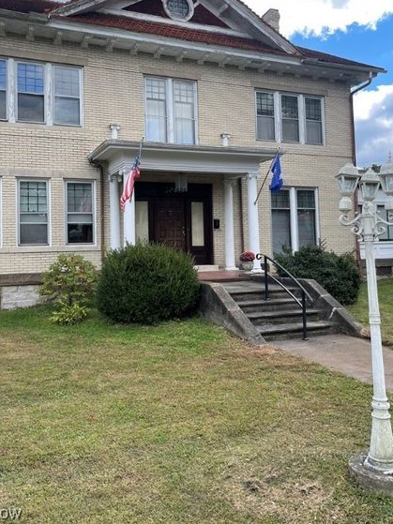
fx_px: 469
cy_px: 218
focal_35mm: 31
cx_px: 175
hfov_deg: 45.4
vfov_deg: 58.0
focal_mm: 5.1
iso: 32
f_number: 1.6
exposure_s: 1/1030
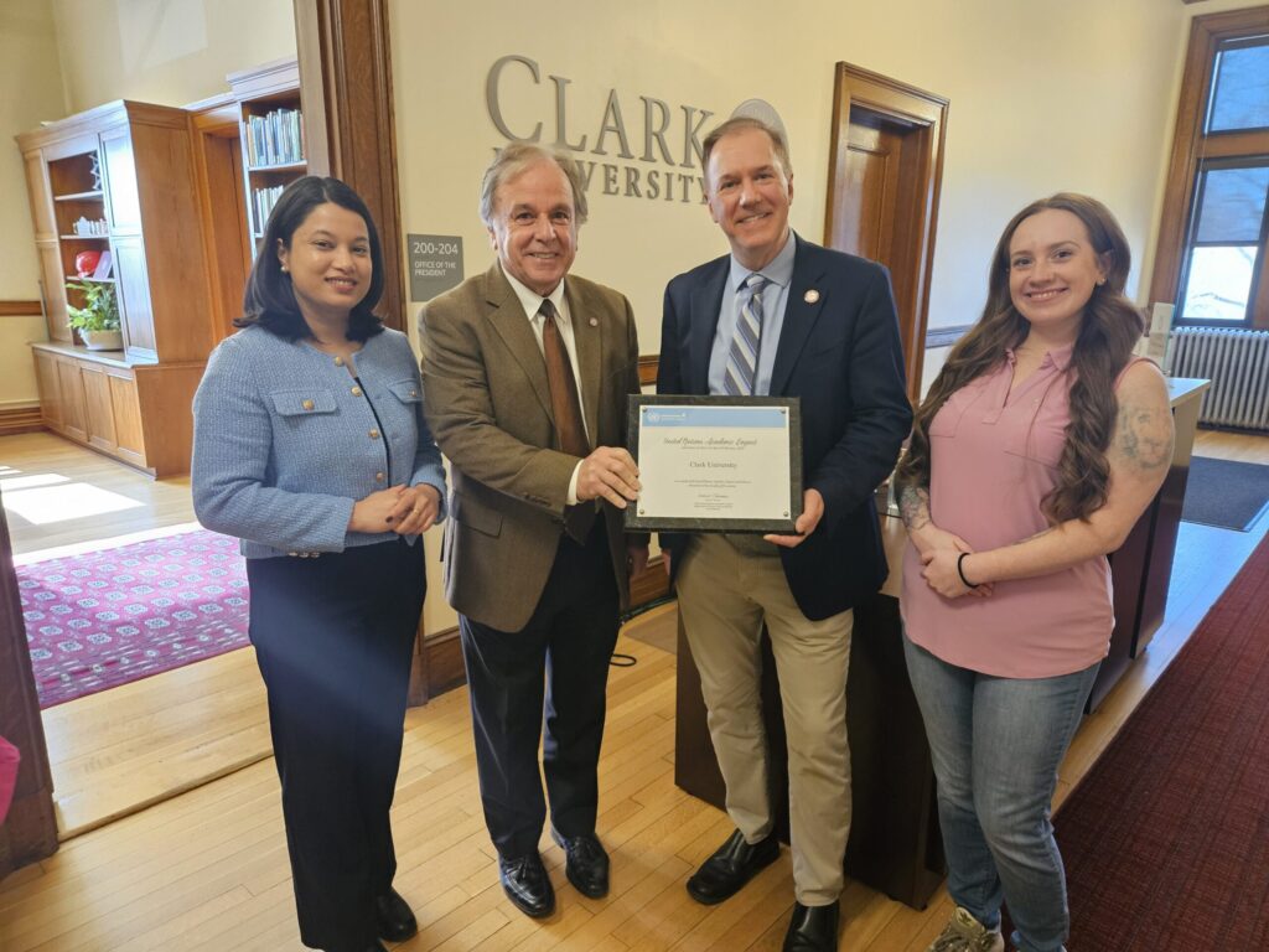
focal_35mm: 23
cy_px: 476
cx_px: 634
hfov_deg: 73.9
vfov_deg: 58.9
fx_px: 843
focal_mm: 5.4
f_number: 1.8
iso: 640
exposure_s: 1/60
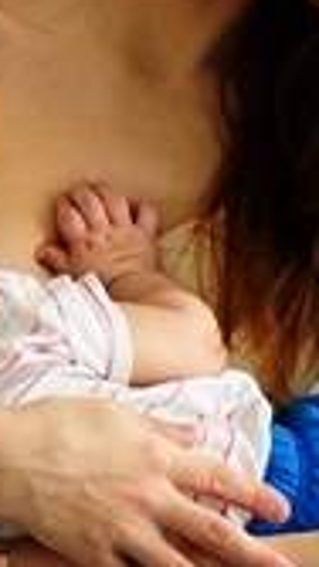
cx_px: -227
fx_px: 4795
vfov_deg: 6.8
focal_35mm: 319
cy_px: 115
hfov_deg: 3.8
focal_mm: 85
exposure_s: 1/250
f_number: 1.8
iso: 100
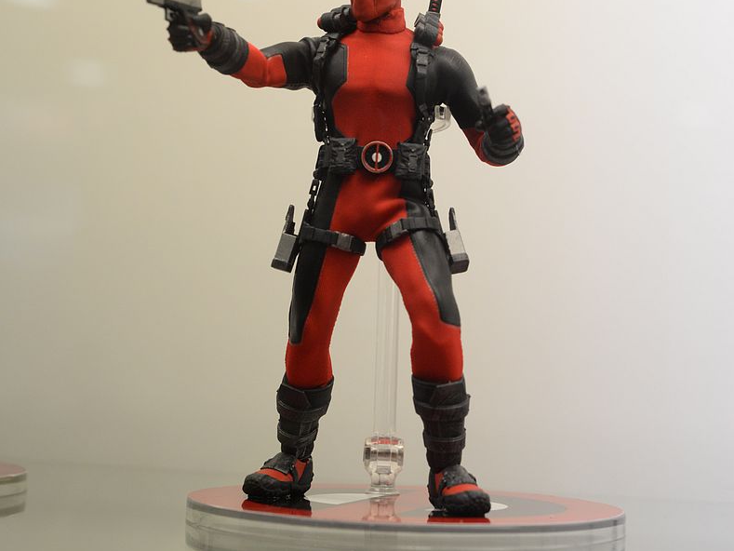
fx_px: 1548
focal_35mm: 73
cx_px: 371
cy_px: 212
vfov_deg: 20.1
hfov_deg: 26.7
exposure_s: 1/250
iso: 1600
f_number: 5.6
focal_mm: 50
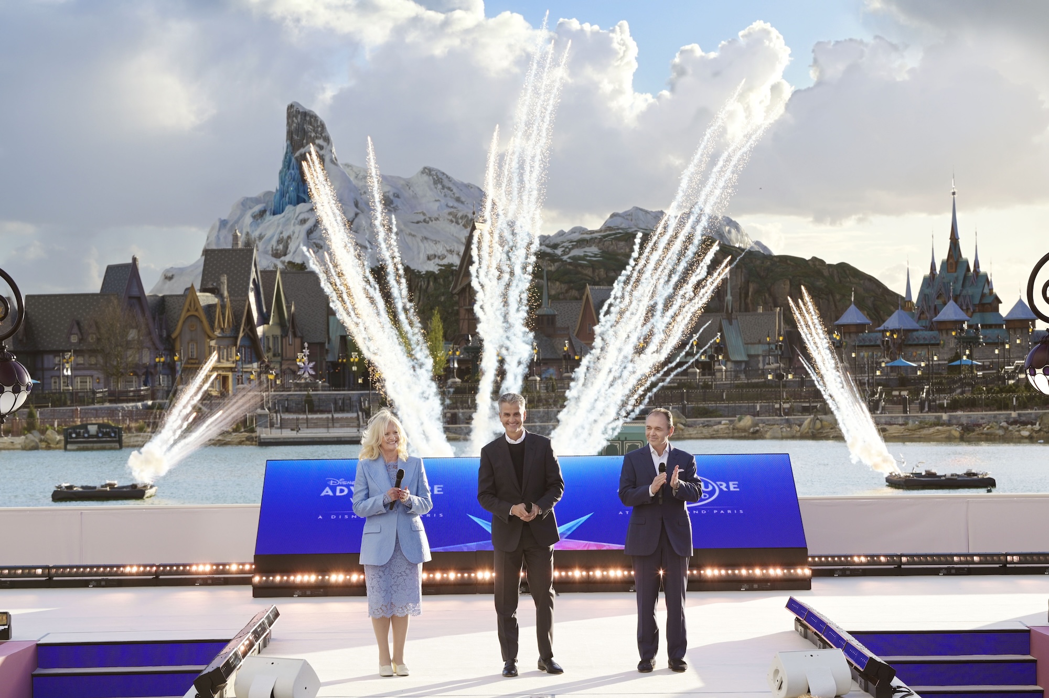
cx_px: 524
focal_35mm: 82
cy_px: 349
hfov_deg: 24.8
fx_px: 2388
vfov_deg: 16.6
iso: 250
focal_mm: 82
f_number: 8
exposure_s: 1/400
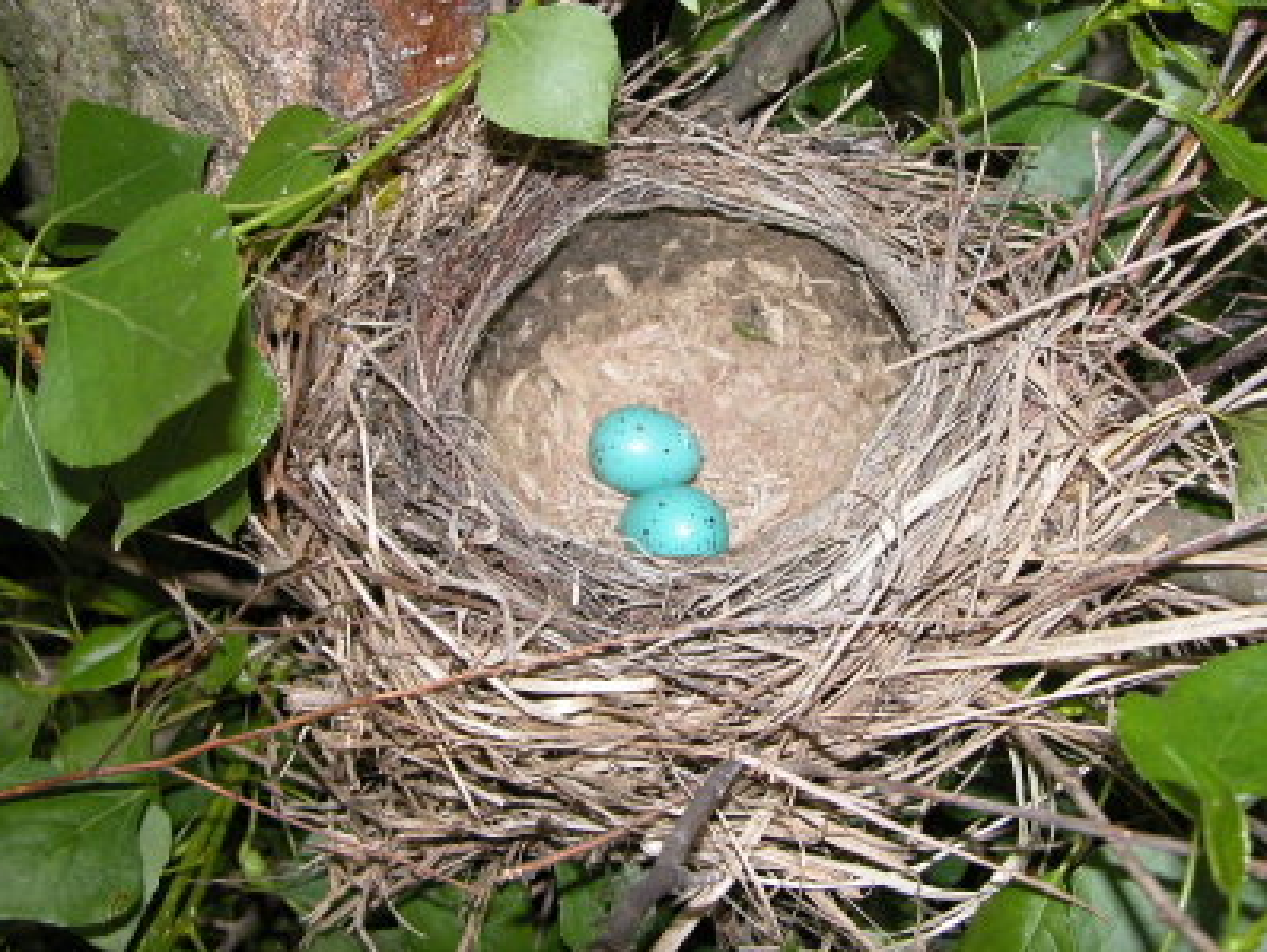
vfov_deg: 35.2
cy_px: 462
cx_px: 761
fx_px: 1502
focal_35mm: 41
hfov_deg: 45.5
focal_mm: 8.9
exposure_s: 1/60
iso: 100
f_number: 2.8
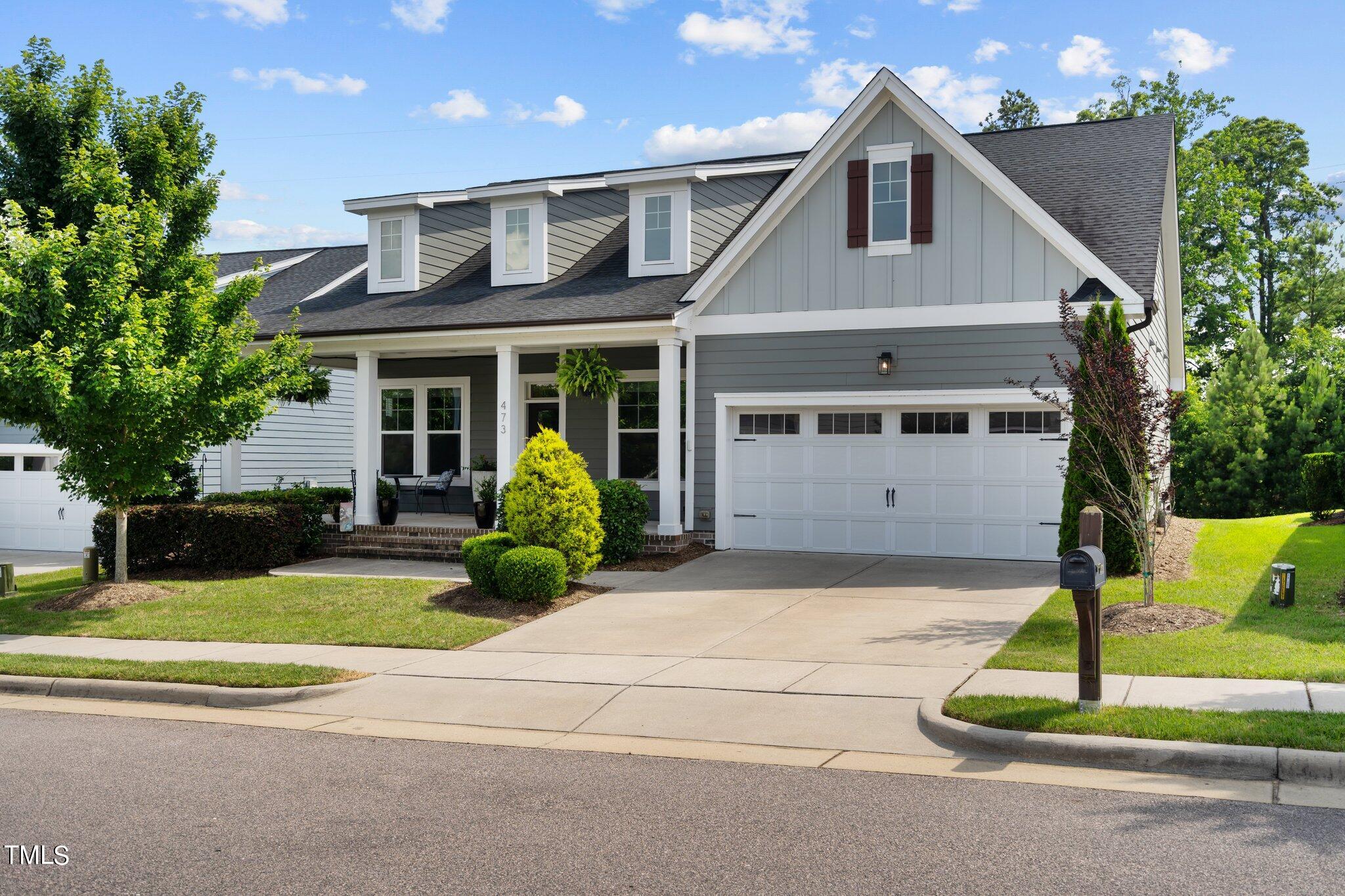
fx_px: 1195
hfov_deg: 58.7
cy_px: 448
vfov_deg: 41.1
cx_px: 672
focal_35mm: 32
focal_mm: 32
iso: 100
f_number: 5.6
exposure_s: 1/90
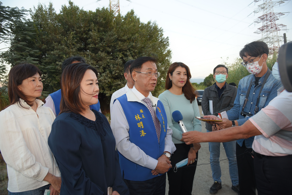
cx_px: 146
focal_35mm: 24
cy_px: 98
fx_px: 195
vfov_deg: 53.2
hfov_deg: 73.7
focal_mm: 24
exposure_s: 1/100
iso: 640
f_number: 5.6
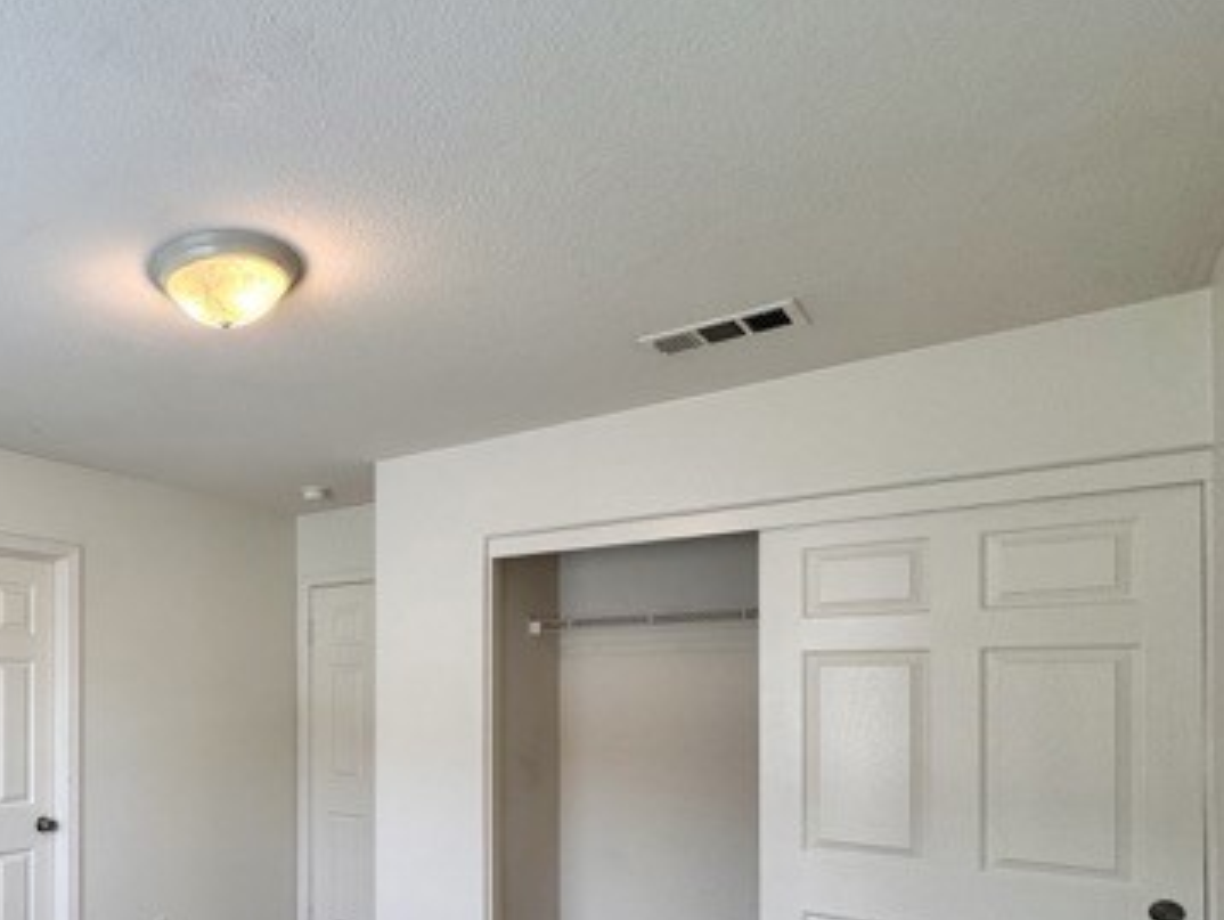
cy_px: 684
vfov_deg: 52.6
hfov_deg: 61.6
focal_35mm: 25
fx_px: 885
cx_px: 191
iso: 80
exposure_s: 1/99
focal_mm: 2.22
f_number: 2.2
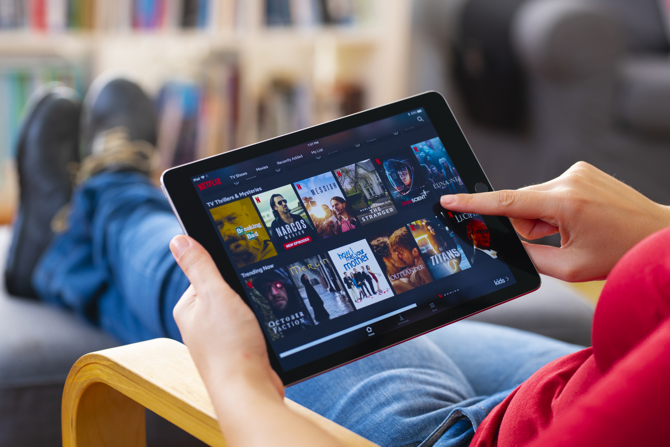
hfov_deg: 23.9
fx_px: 1582
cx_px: 335
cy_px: 224
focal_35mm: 85
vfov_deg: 16.1
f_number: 3.5
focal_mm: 85
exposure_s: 1/80
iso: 500
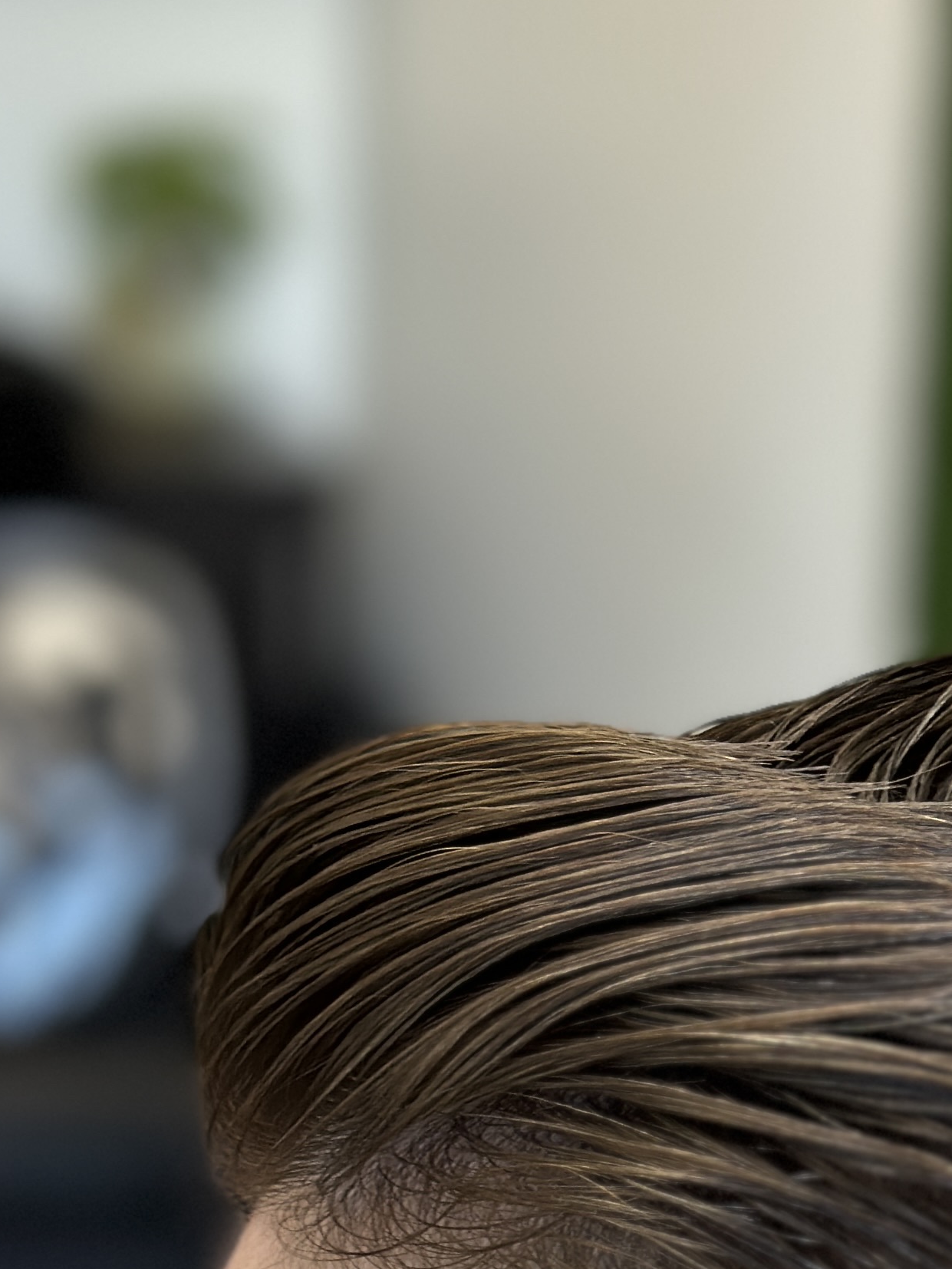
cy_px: 1455
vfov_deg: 16.3
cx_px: 1137
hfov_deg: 12.4
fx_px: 4289
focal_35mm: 117
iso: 80
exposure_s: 1/158
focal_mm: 6.86
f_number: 1.78
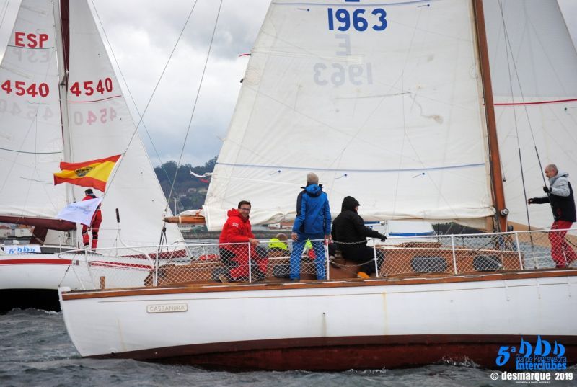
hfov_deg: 13.7
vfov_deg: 9.2
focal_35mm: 150
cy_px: 194
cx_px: 288
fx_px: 2409
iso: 200
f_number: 5
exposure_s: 1/400
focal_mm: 100
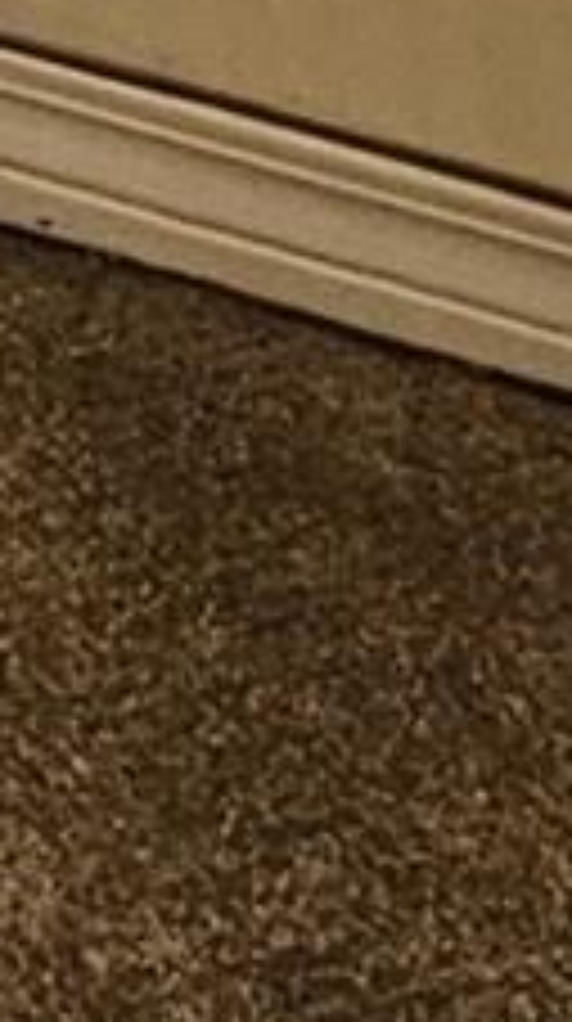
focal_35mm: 128
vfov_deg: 10.8
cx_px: -1693
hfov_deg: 7.1
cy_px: -2085
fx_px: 3466
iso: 125
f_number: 2.2
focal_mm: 2.2
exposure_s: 1/60
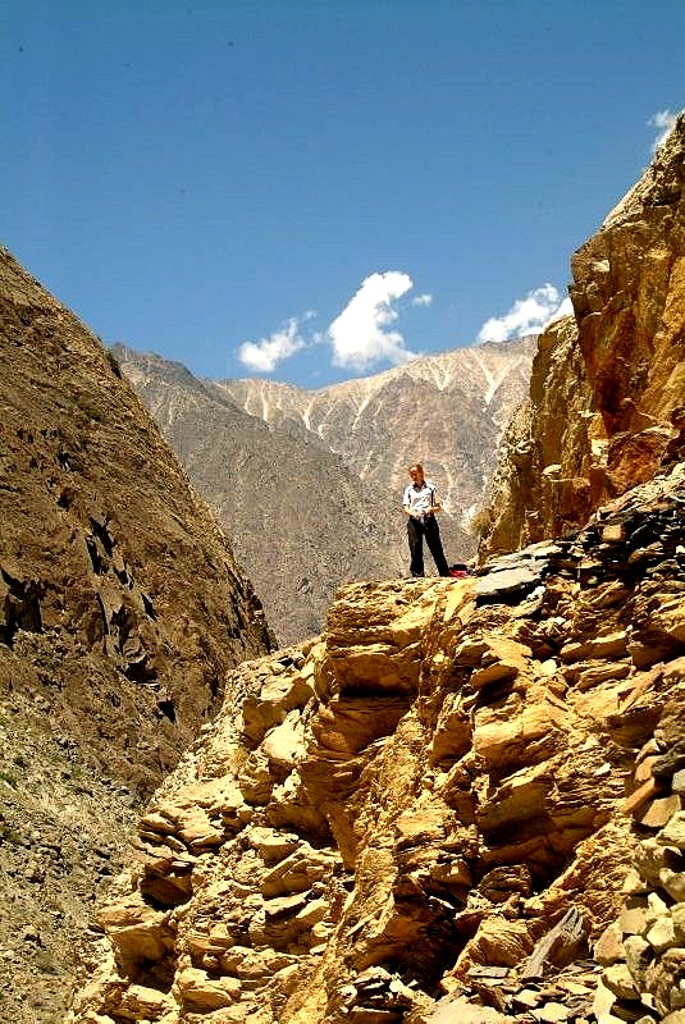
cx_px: 342
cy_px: 512
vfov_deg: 33.4
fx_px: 1709
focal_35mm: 60
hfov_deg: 22.7
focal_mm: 40
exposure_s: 1/350
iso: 400
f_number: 9.5
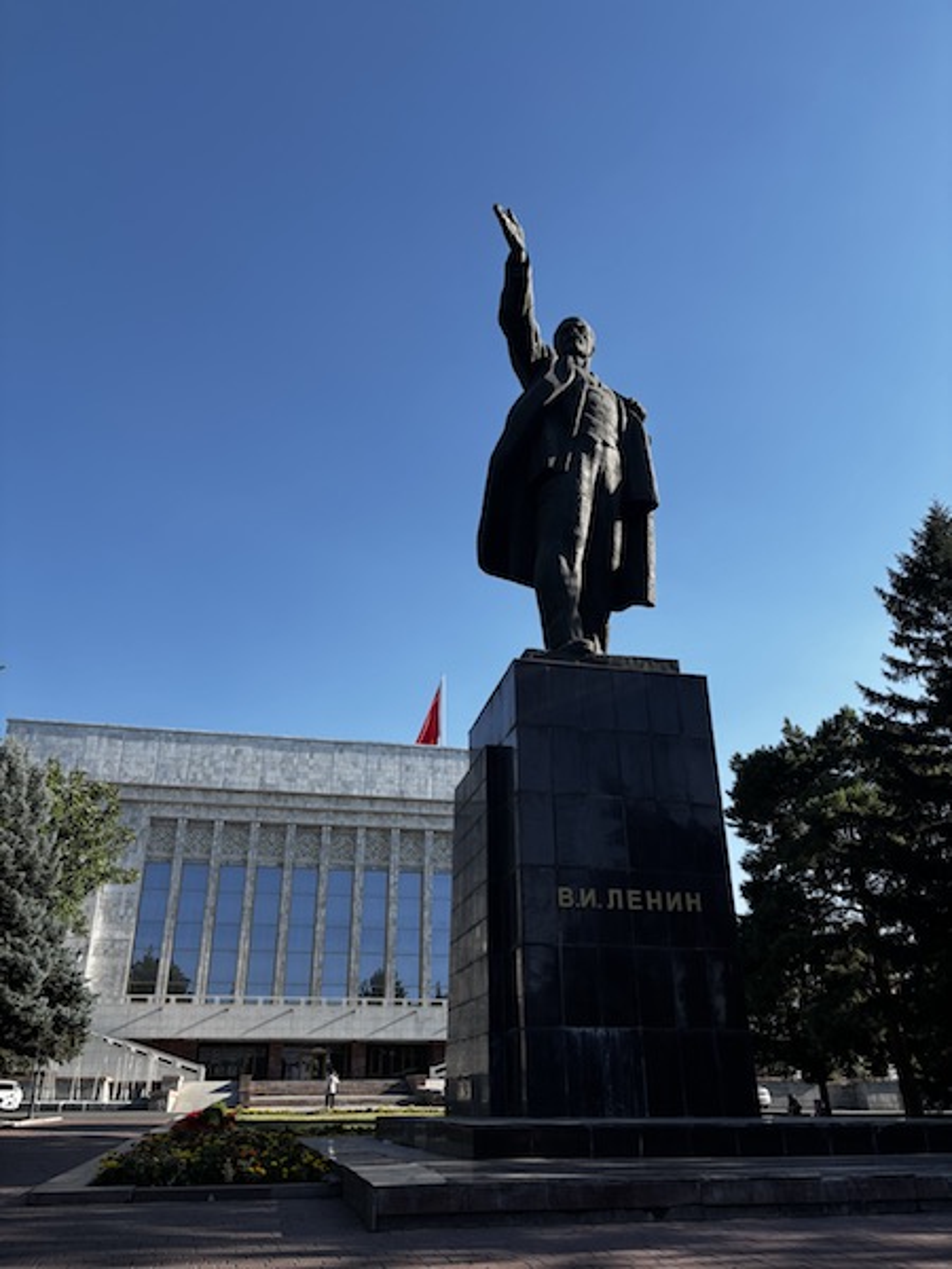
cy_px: 634
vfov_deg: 67.3
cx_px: 476
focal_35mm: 26
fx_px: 953
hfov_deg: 53.1
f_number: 1.6
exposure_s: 1/2193
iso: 50
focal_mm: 5.96
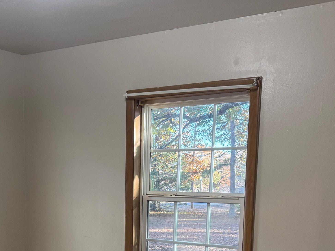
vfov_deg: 27.1
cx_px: 88
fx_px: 493
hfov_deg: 36.7
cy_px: 245
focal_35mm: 51
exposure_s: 1/120
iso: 200
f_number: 1.78
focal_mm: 6.76
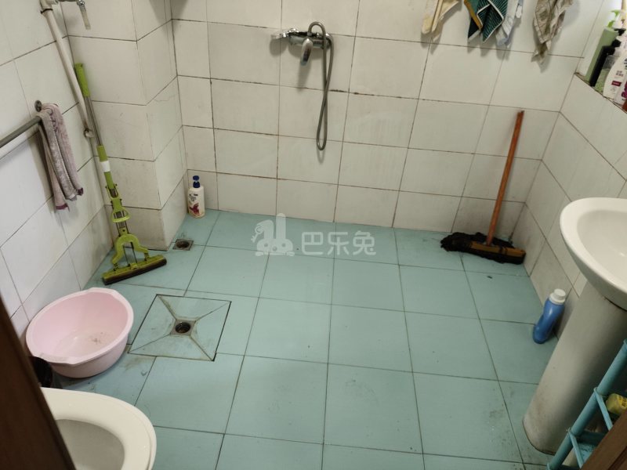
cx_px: 314
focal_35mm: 25
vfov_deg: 54.9
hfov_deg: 69.4
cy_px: 235
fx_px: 453
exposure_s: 1/31
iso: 856
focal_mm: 4.71
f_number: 1.79
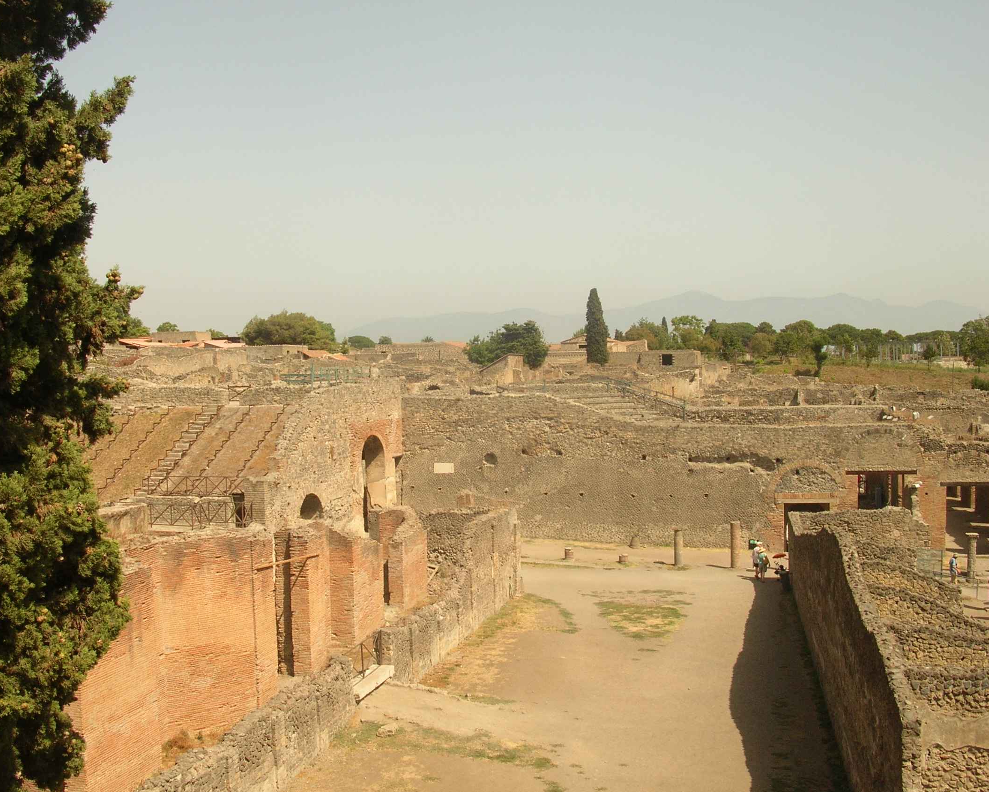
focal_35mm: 37
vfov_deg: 40.1
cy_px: 401
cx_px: 471
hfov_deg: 49.1
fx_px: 1083
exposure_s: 1/263
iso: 50
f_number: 5.6
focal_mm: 5.8
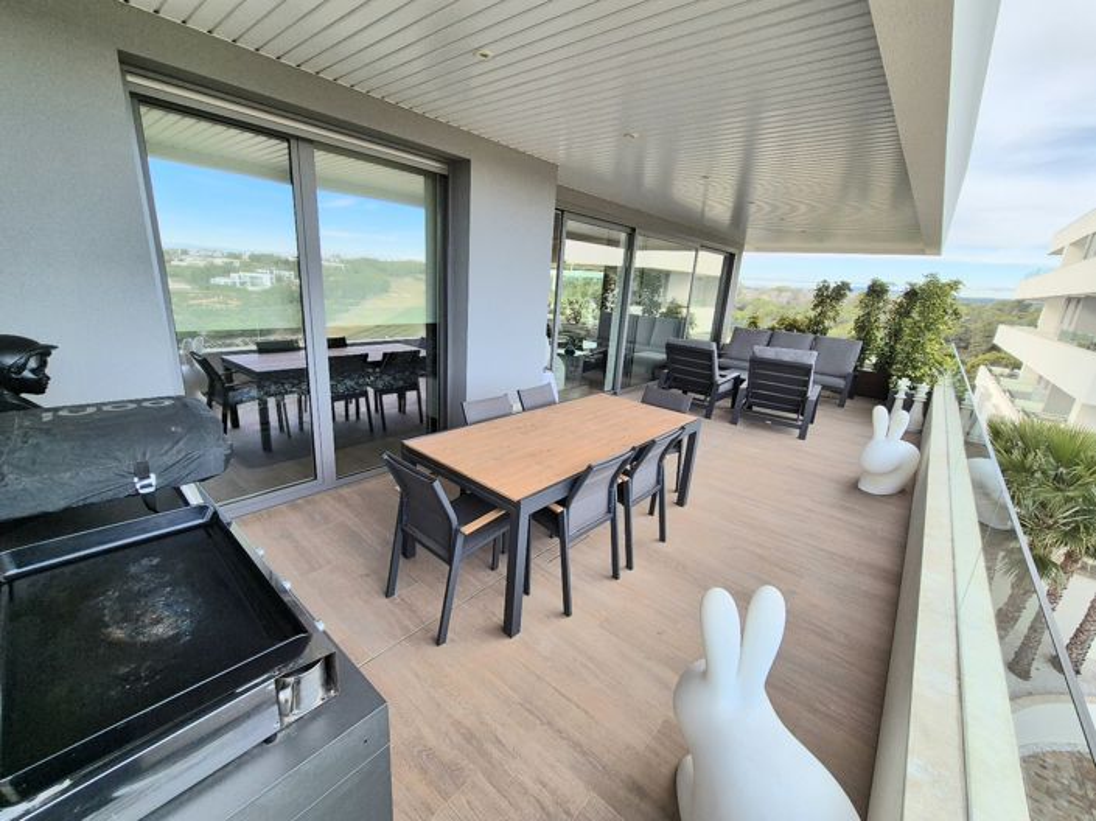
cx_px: 548
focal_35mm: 13
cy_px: 410
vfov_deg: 89.9
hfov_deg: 106.2
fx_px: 411
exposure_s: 1/625
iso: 50
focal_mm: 2.2
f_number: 2.2
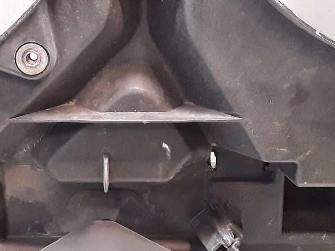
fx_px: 697
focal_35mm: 72
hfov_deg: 26.9
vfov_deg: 20.4
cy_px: 105
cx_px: 121
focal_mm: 2.91
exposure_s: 1/25
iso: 160
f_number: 1.9
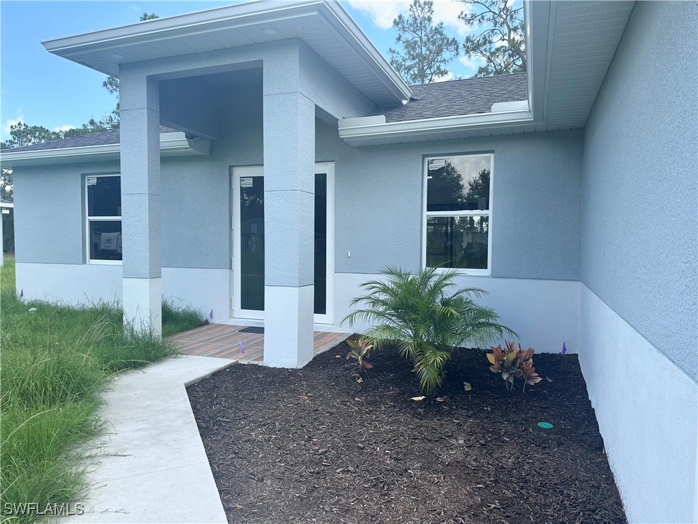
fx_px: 484
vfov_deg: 56.8
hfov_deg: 71.6
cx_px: 349
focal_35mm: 24
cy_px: 262
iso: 80
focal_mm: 6.86
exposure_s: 1/1131
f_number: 1.78
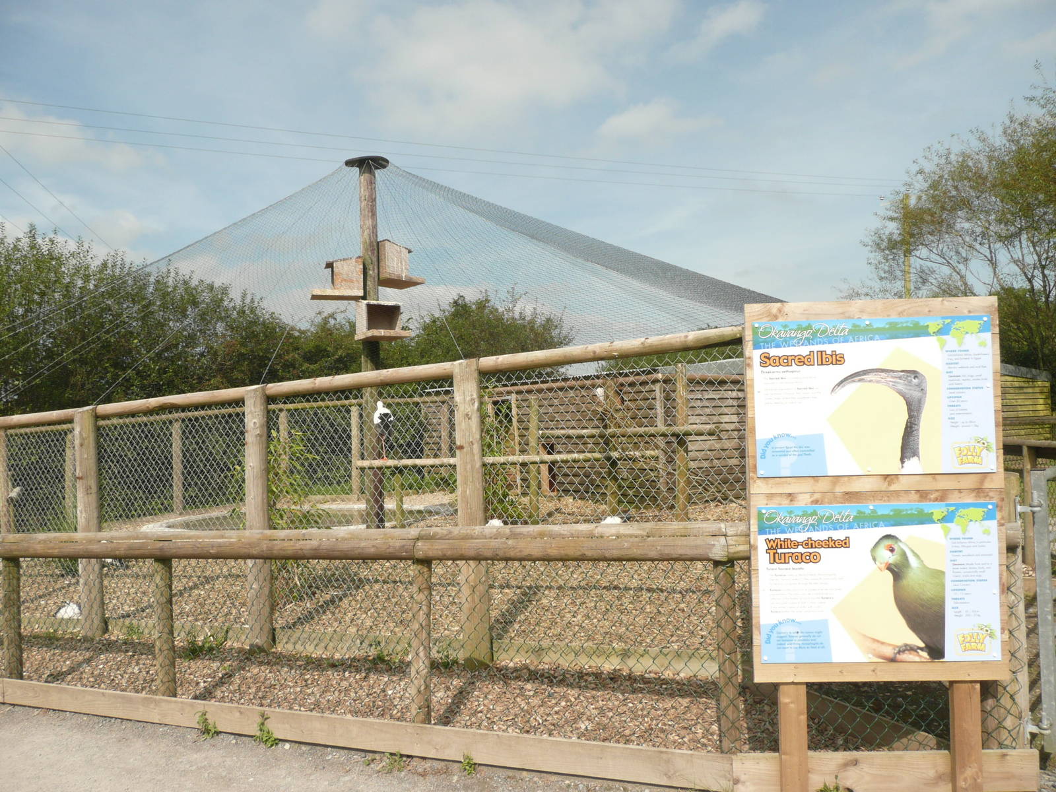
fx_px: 854
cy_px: 396
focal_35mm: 28
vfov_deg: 49.7
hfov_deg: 63.4
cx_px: 528
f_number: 8
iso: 100
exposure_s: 1/200
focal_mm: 4.6
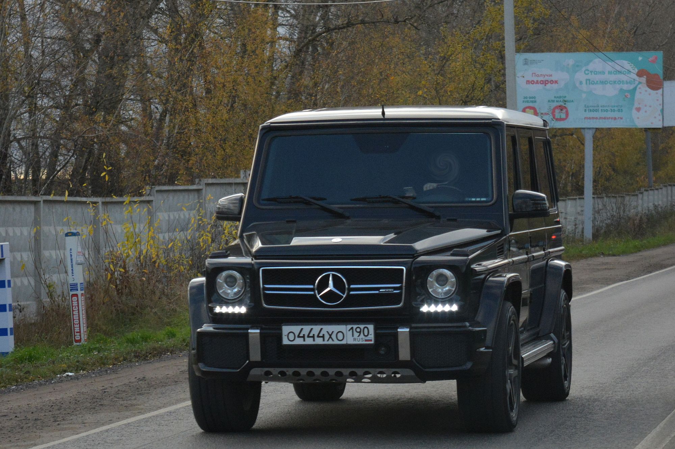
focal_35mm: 82
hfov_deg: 24.6
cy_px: 224
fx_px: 1546
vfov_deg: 16.5
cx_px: 338
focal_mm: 55
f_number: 5.6
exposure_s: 1/1000
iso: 800
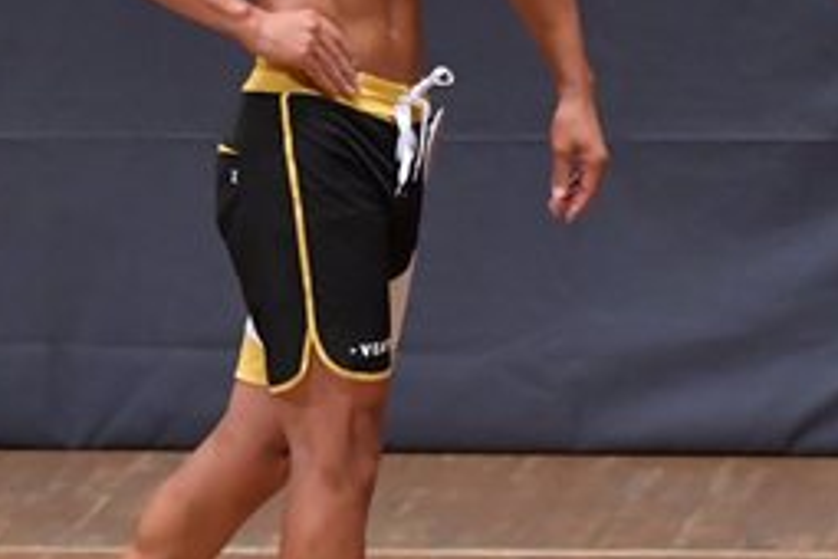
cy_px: 46
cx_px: 442
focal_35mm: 776
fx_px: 18062
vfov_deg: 1.8
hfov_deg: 2.7
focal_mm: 170
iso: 6400
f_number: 5.6
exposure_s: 1/400
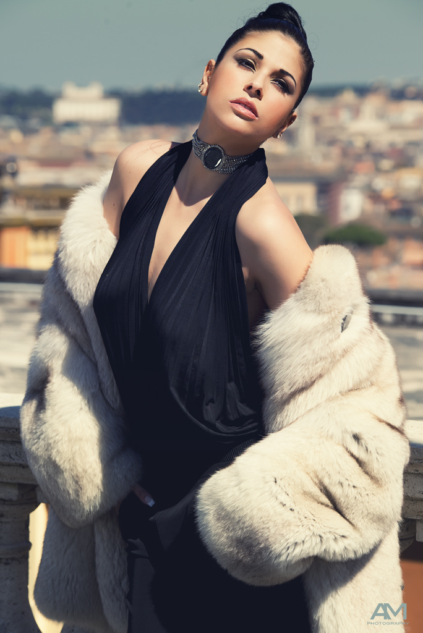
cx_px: 212
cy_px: 316
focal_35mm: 130
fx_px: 2288
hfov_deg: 10.6
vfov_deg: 15.8
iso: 100
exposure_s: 1/500
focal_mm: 130
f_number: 8
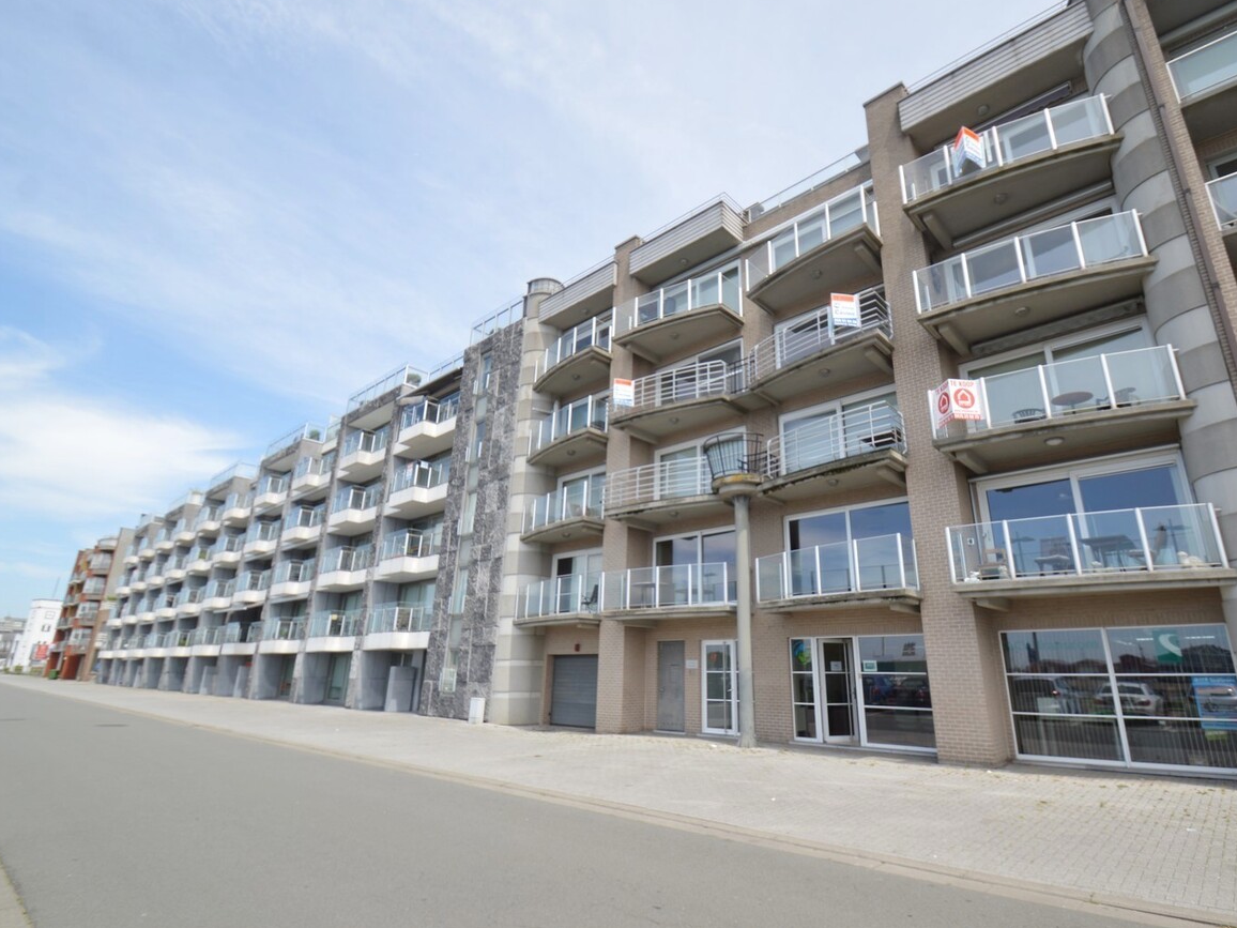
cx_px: 696
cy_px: 448
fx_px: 663
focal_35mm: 19
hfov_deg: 85.6
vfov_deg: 69.9
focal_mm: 11
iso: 100
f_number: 7.1
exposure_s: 1/200
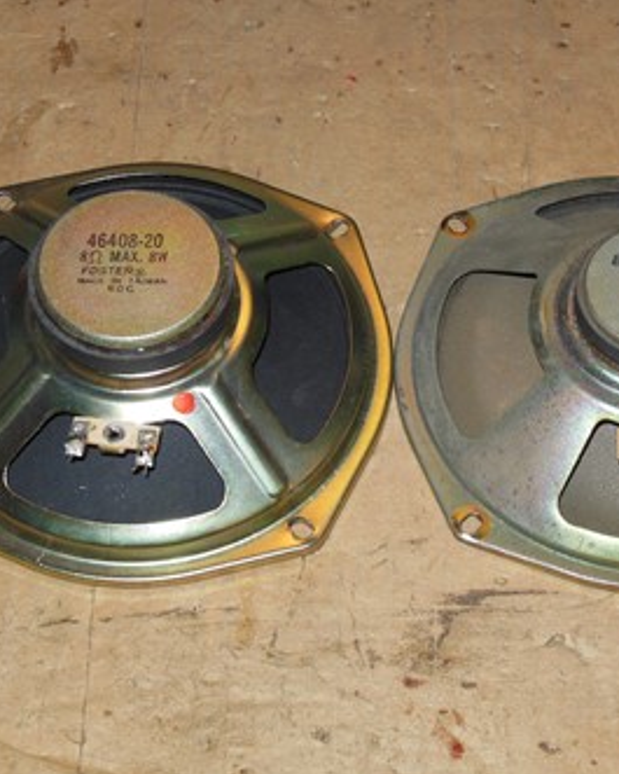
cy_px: 388
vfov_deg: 28.7
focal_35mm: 66
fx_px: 1511
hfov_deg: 23.1
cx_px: 392
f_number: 4
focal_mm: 8.9
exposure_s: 1/60
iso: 200
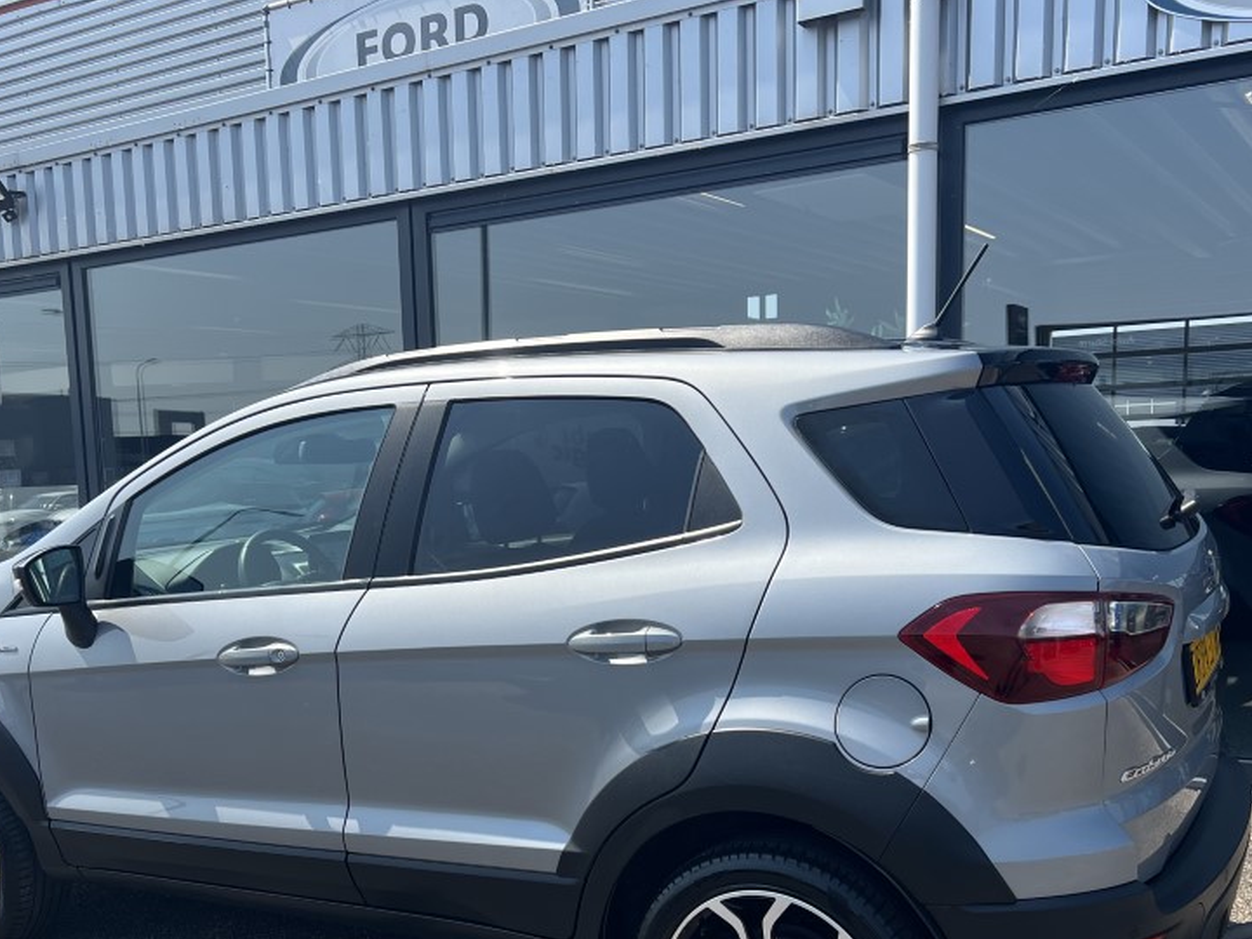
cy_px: 661
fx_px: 1338
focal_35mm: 37
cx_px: 589
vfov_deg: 38.0
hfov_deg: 50.1
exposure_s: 1/2252
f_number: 1.5
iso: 50
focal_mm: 5.7
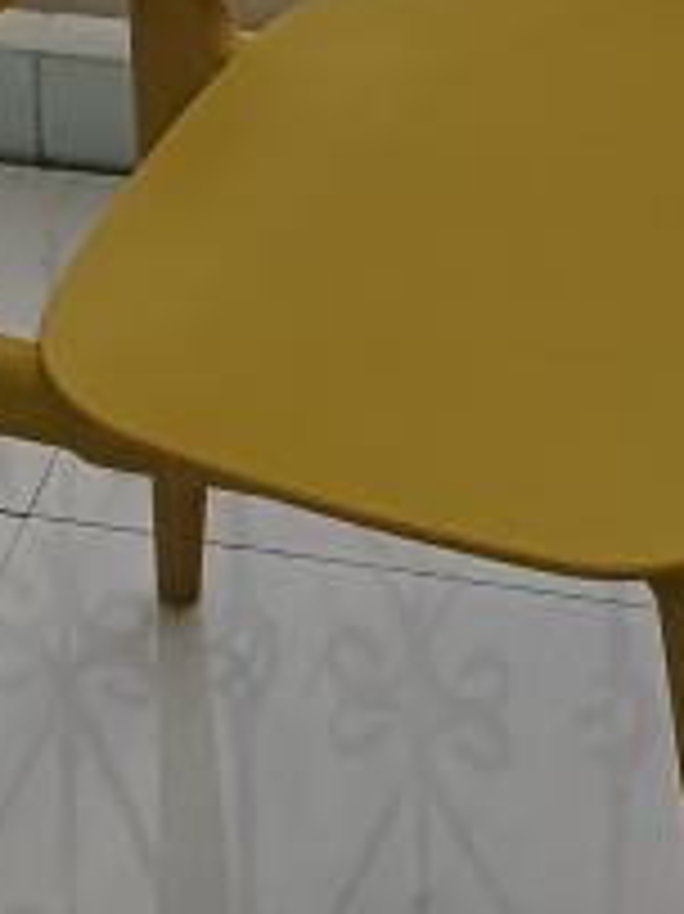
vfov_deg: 12.1
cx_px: 544
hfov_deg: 12.2
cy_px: -1439
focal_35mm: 121
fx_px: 3191
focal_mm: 5.56
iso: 348
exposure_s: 1/100
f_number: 1.88
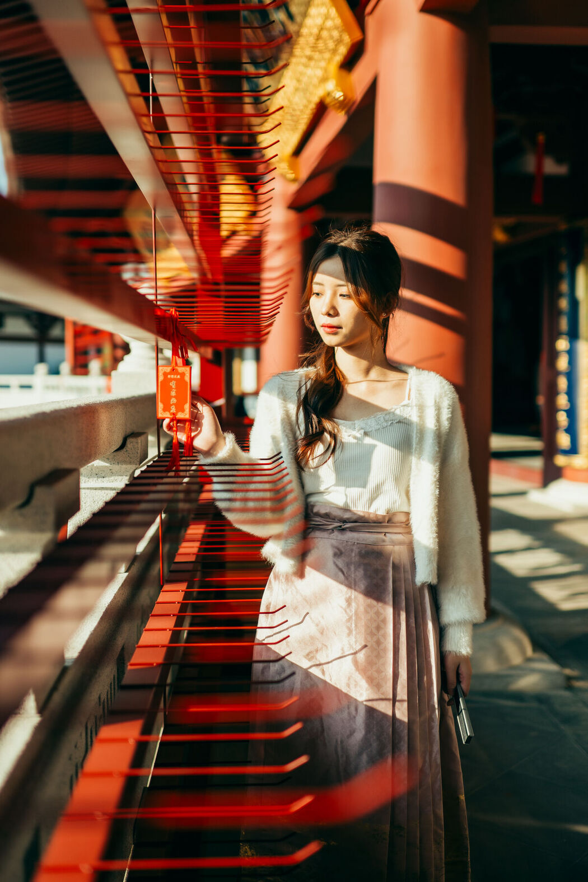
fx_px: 857
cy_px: 441
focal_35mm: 35
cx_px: 294
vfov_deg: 54.4
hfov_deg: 37.9
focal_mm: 35
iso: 100
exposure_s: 1/3200
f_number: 1.8
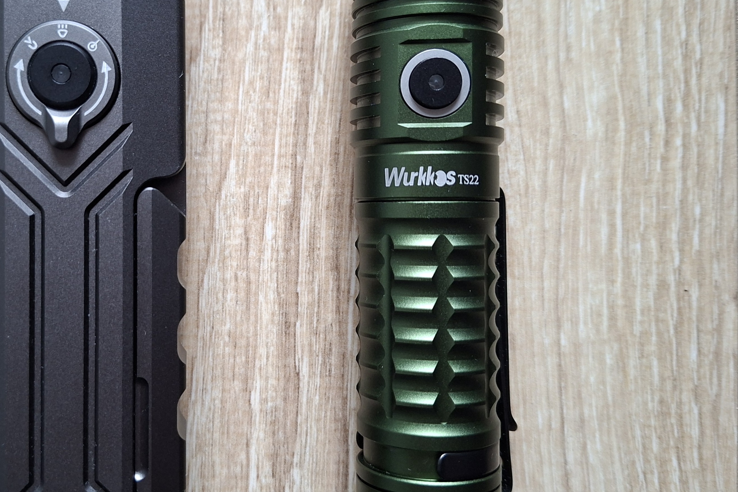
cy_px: 216
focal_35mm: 35
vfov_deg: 37.8
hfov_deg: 53.4
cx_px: 250
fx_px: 717
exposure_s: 1/25
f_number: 1.8
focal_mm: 5.54
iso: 400
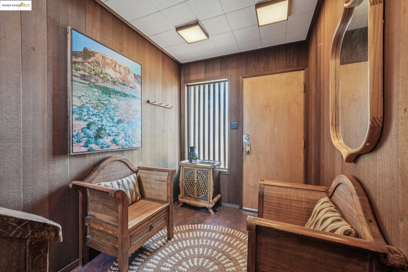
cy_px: 136
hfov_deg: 104.3
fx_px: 159
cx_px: 204
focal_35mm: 14
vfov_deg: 81.2
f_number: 8
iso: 800
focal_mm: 14
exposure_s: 1/13
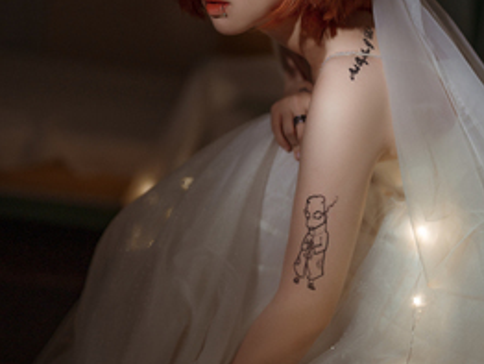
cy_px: 105
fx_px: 1022
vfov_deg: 20.1
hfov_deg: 26.7
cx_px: 243
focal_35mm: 73
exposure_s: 1/125
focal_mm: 50
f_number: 1.4
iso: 400
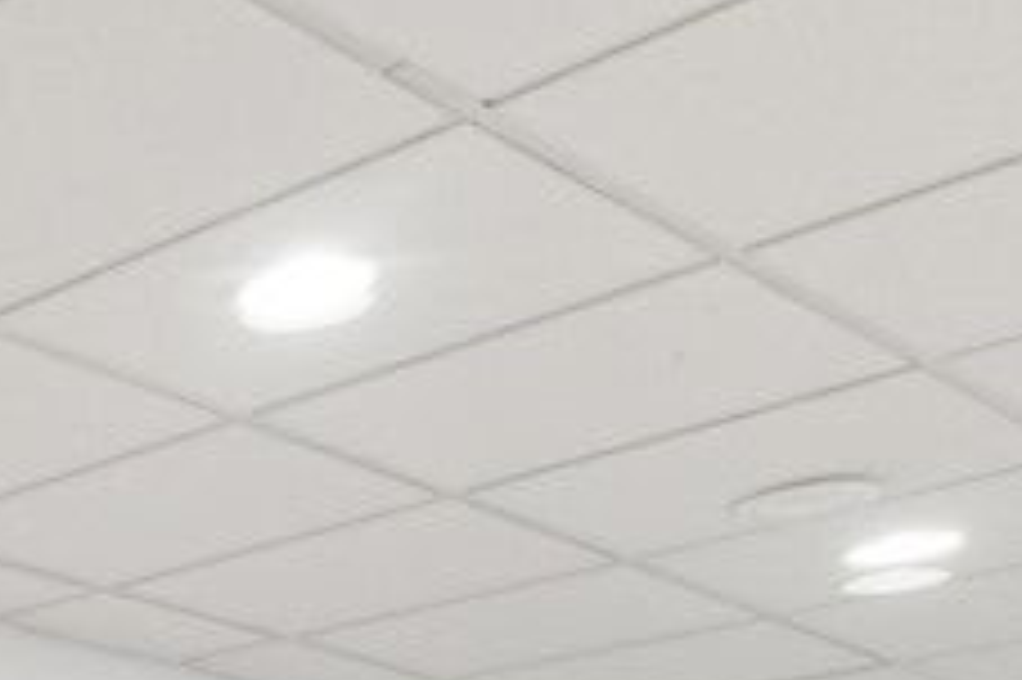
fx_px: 1901
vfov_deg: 16.8
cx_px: -835
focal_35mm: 67
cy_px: 1223
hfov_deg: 20.6
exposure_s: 1/50
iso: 640
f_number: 2.8
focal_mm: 14
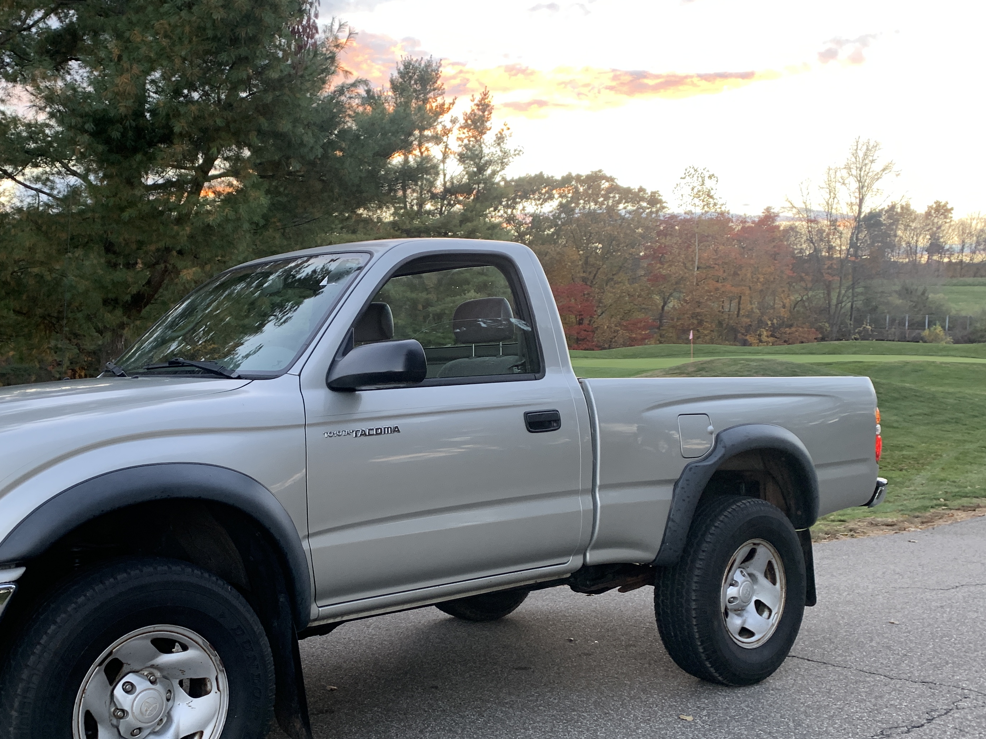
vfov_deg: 37.7
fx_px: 1082
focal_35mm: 38
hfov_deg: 48.5
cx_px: 363
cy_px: 414
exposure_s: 1/72
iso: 100
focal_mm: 4.25
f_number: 1.8
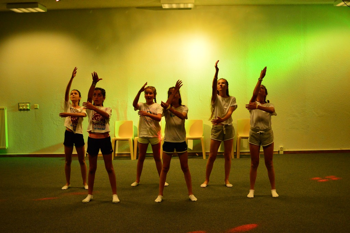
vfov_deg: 25.7
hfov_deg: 37.9
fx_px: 510
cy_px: 116
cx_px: 175
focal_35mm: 52
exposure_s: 1/200
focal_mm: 35
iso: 1600
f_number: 1.8
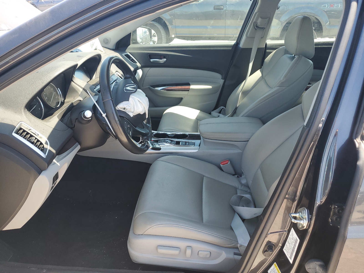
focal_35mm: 26
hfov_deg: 67.3
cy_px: 136
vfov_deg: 53.1
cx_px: 182
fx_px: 273
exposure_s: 1/323
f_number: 1.5
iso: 50
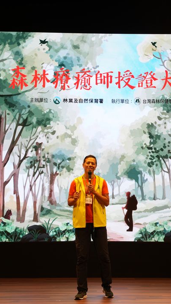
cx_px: 101
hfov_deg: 17.2
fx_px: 564
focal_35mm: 70
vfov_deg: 30.2
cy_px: 153
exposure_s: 1/80
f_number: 3.5
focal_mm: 66
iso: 160
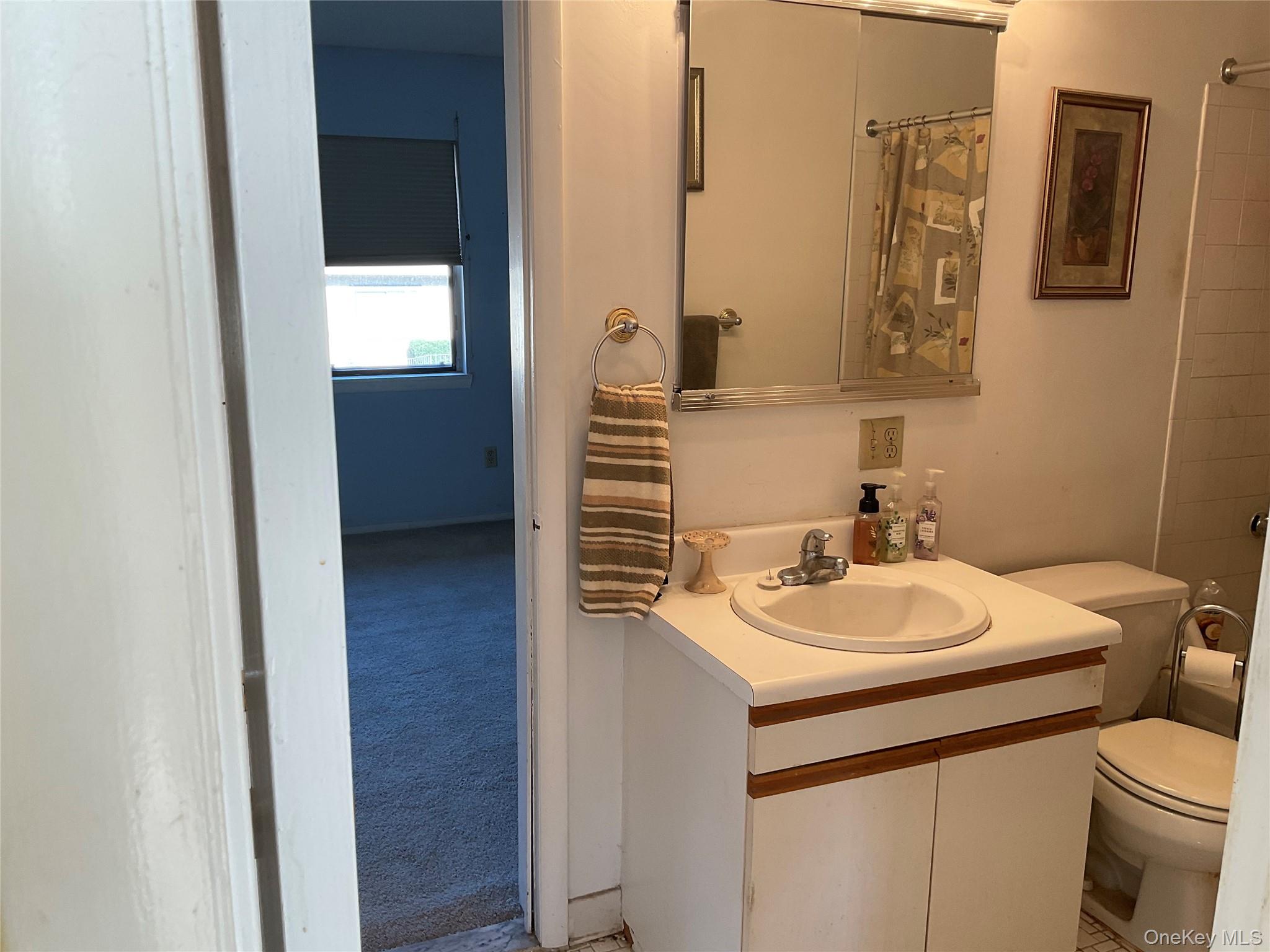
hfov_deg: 61.7
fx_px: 1064
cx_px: 635
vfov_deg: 48.2
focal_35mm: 29
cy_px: 476
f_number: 1.8
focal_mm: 3
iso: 40
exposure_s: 1/60
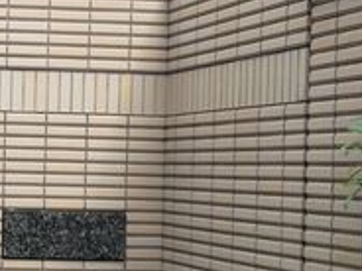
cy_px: 167
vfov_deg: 13.0
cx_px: -146
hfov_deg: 16.1
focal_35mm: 114
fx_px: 1192
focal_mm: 4.28
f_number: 2.4
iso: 50
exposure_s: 1/250
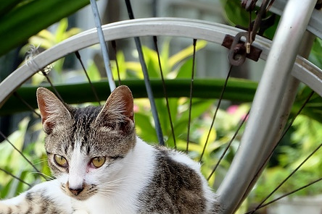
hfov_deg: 11.9
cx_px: 81
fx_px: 1547
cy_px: 149
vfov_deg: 7.9
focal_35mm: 173
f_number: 5.6
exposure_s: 1/640
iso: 800
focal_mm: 50
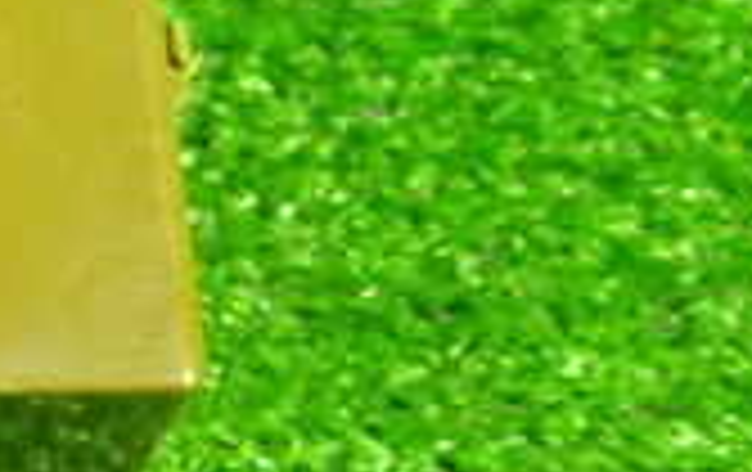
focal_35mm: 95
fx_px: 1950
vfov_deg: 13.6
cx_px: -356
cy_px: 13
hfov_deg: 19.3
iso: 320
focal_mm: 4.5
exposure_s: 1/30
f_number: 2
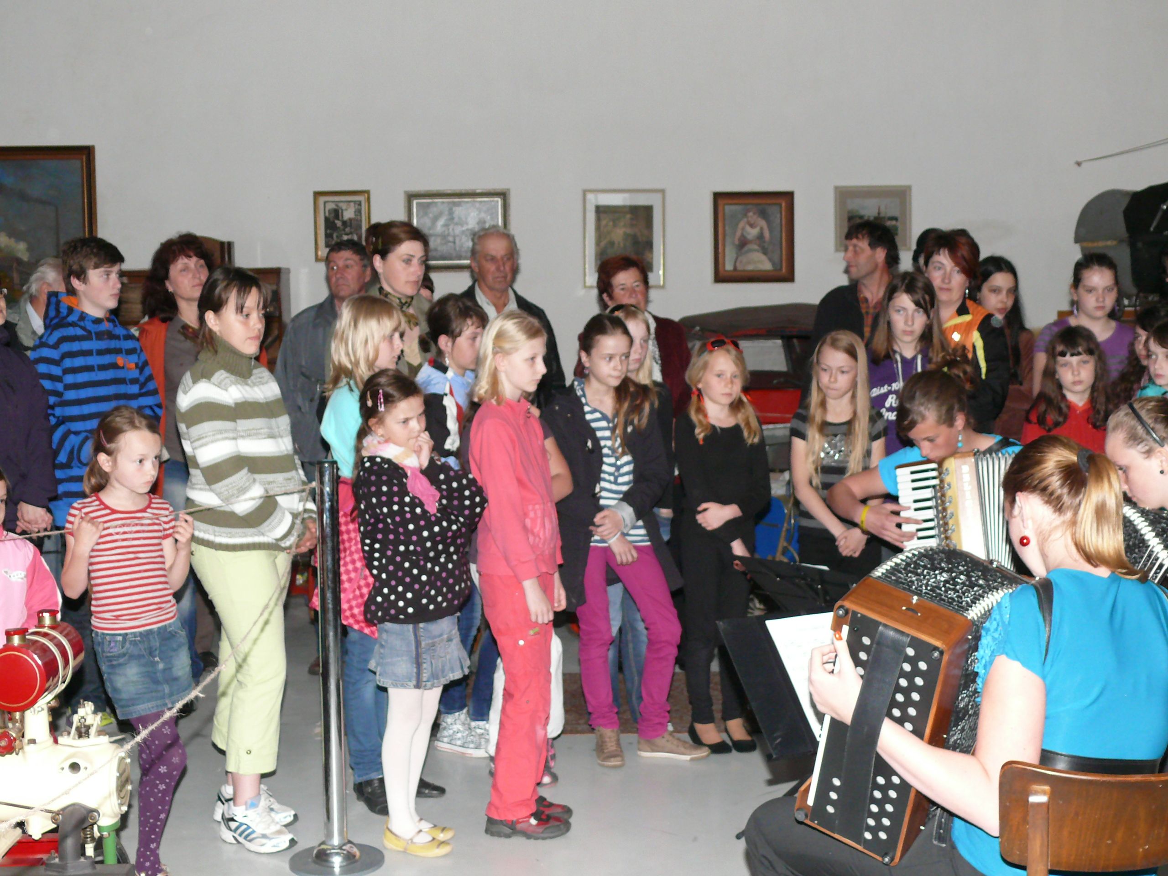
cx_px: 584
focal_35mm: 48
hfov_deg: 39.7
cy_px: 438
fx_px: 1620
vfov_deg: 30.3
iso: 200
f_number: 3.2
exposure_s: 1/125
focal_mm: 9.3
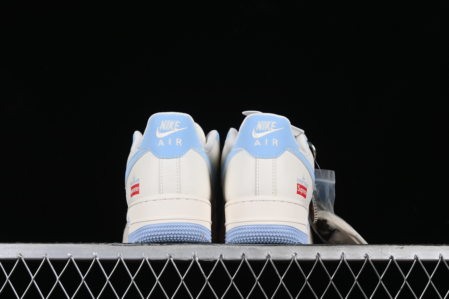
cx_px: 224
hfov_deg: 27.0
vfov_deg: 18.2
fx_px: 935
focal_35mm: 75
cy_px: 150
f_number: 8
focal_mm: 50
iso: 160
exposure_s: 1/100
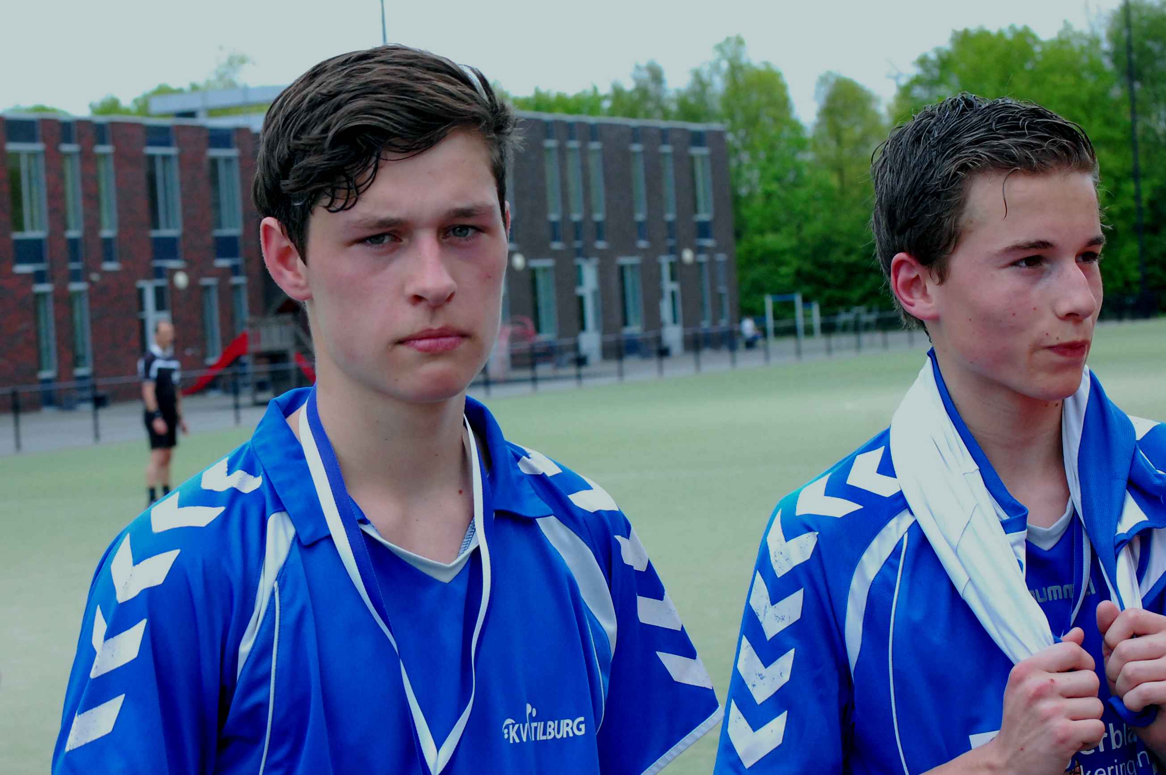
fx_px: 2670
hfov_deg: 24.6
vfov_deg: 16.5
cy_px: 388
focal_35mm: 82
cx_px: 583
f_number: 9
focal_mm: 55
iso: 1600
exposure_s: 1/500
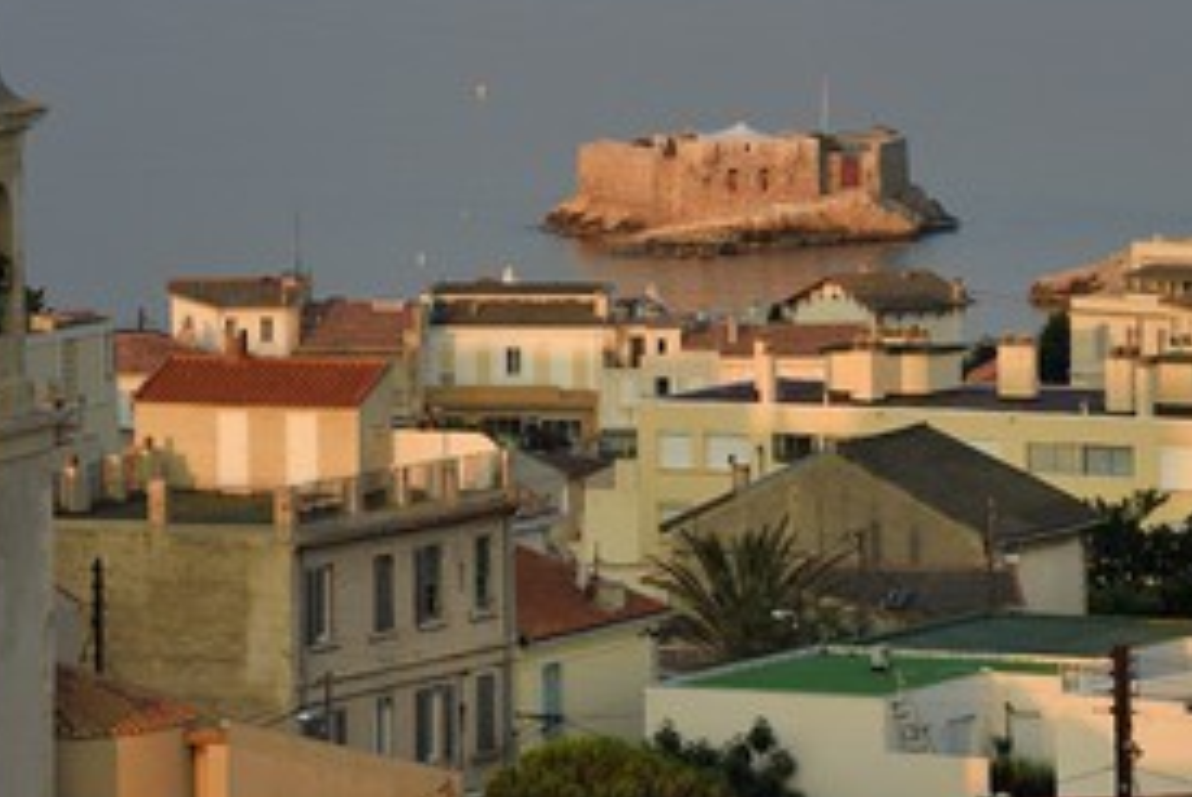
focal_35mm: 305
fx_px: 10109
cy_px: 264
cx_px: 464
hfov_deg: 6.7
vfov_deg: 4.5
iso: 250
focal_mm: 200
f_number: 9
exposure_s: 1/250
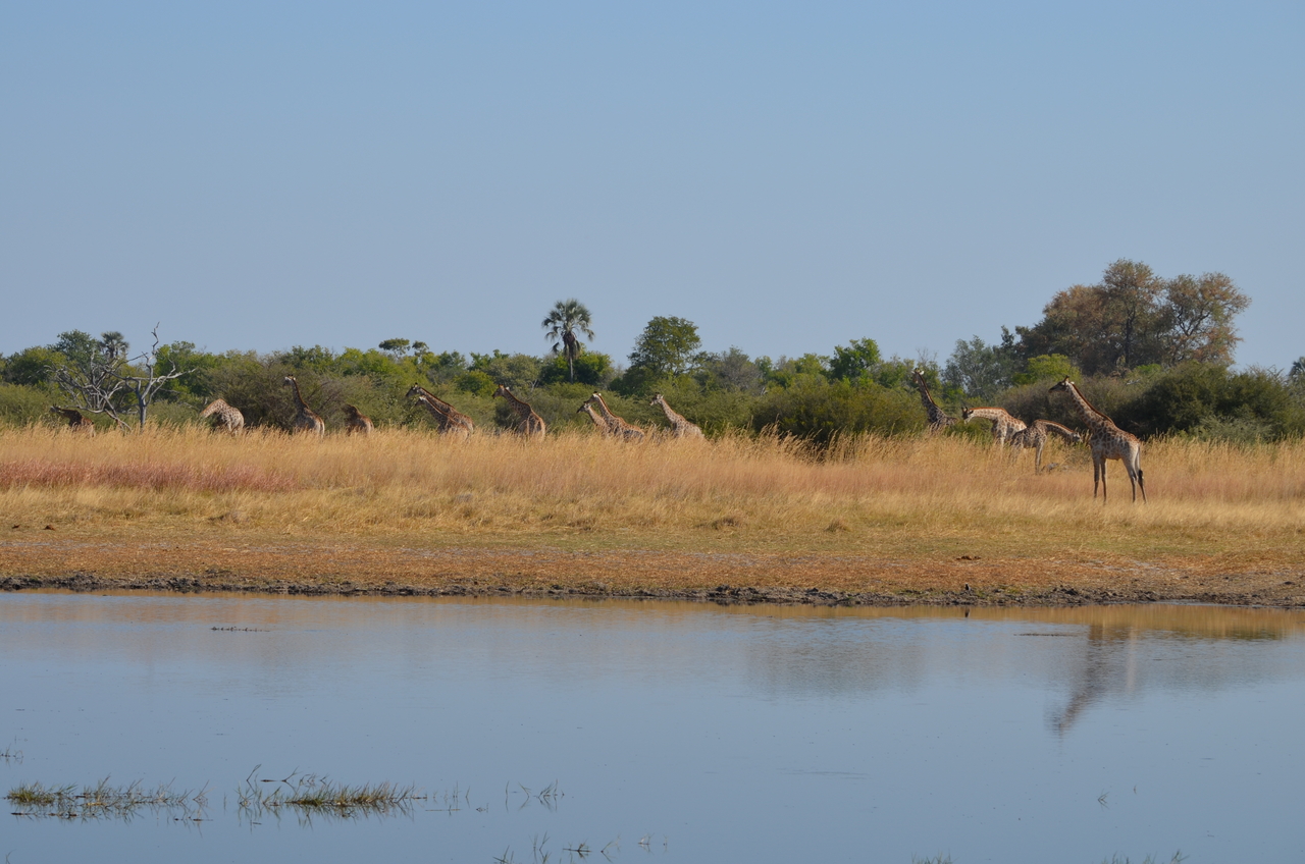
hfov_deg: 14.0
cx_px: 652
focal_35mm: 147
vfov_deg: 9.3
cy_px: 432
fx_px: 5318
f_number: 8
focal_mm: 98
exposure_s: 1/320
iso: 100
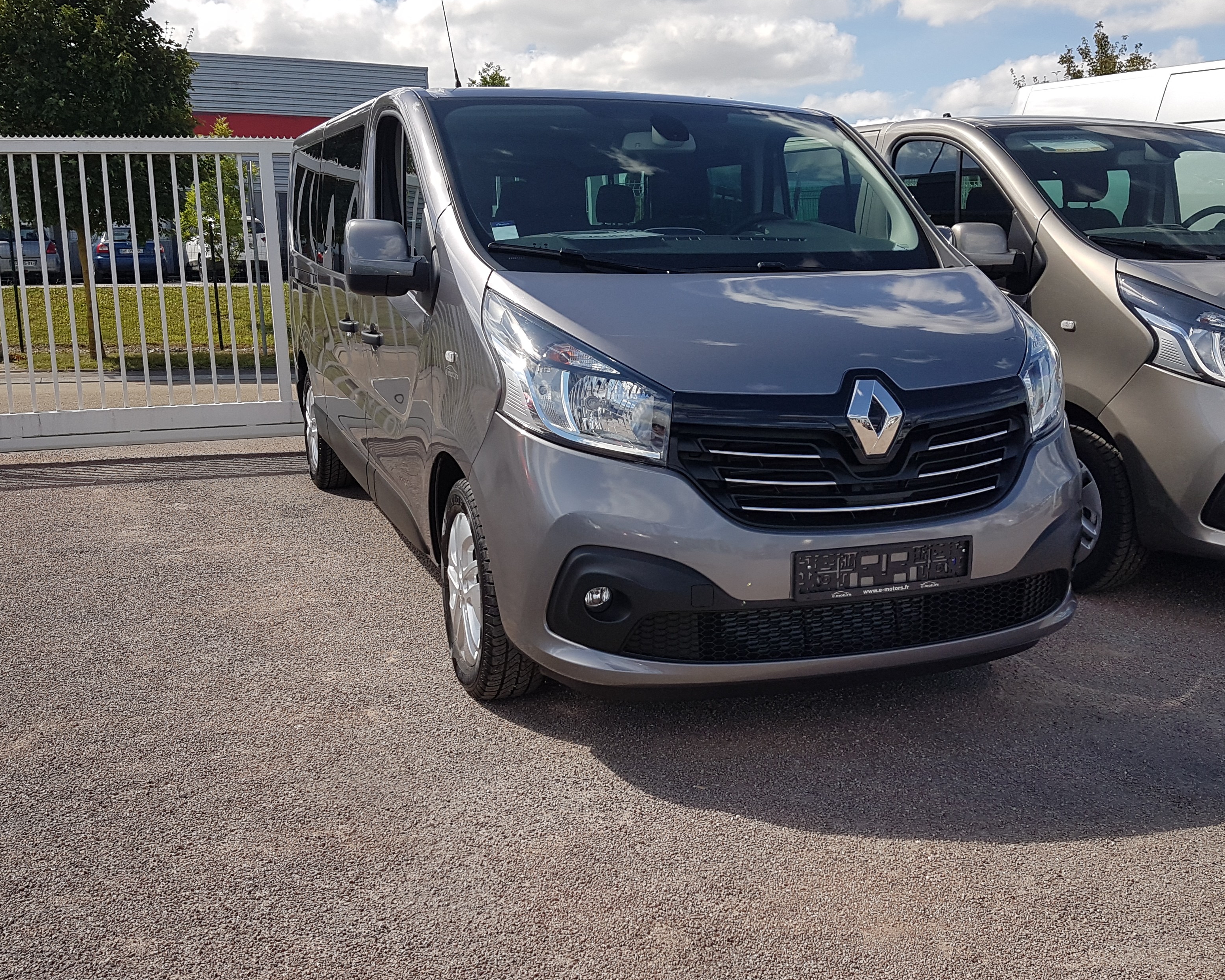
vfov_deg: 44.5
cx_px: 625
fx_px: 1196
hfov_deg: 54.2
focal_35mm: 33
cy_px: 472
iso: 40
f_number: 1.7
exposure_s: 1/1992
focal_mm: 4.2
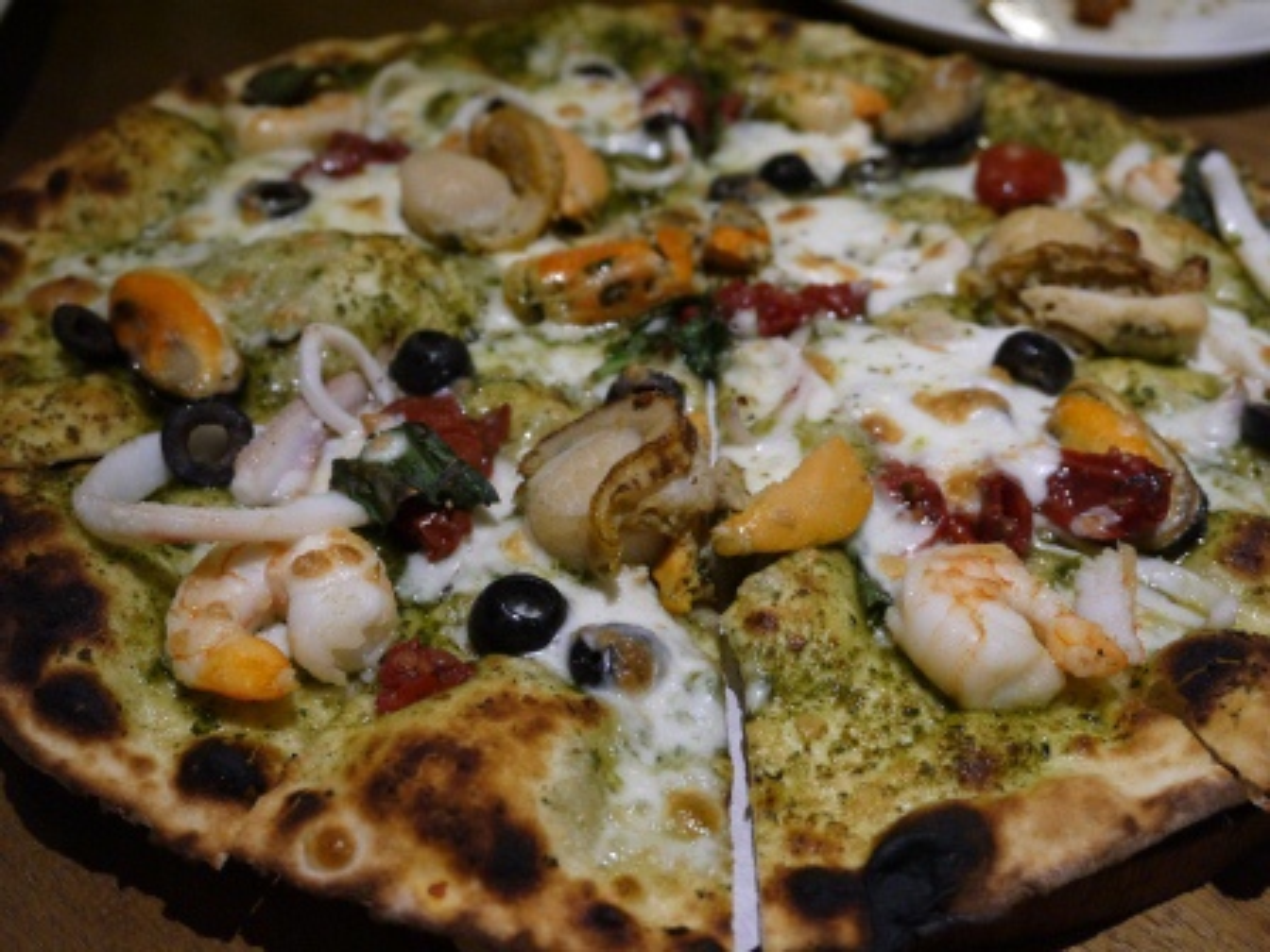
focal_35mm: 40
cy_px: 476
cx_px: 635
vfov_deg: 36.0
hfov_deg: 46.8
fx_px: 1468
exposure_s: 1/60
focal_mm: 20
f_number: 4.4
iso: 1250
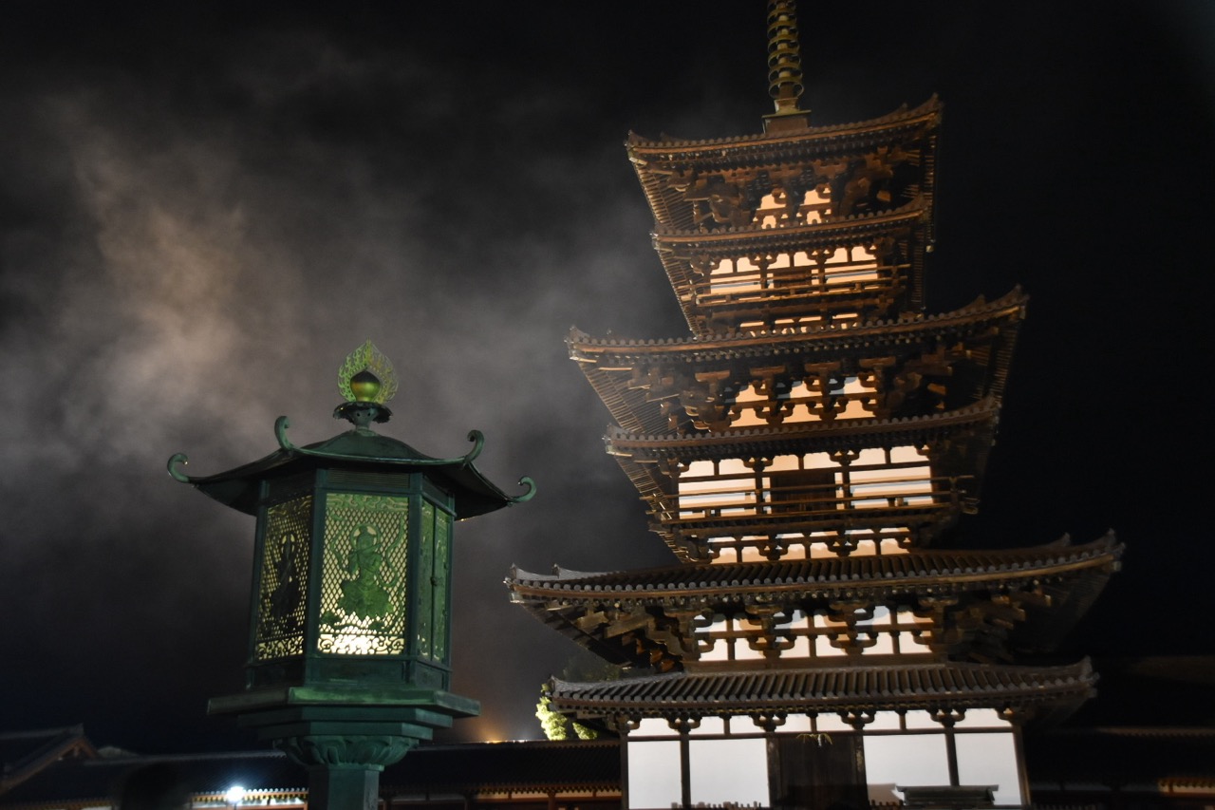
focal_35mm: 36
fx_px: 1215
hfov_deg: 53.1
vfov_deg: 36.9
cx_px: 608
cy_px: 405
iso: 1600
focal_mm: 24
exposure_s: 1/15
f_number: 3.8
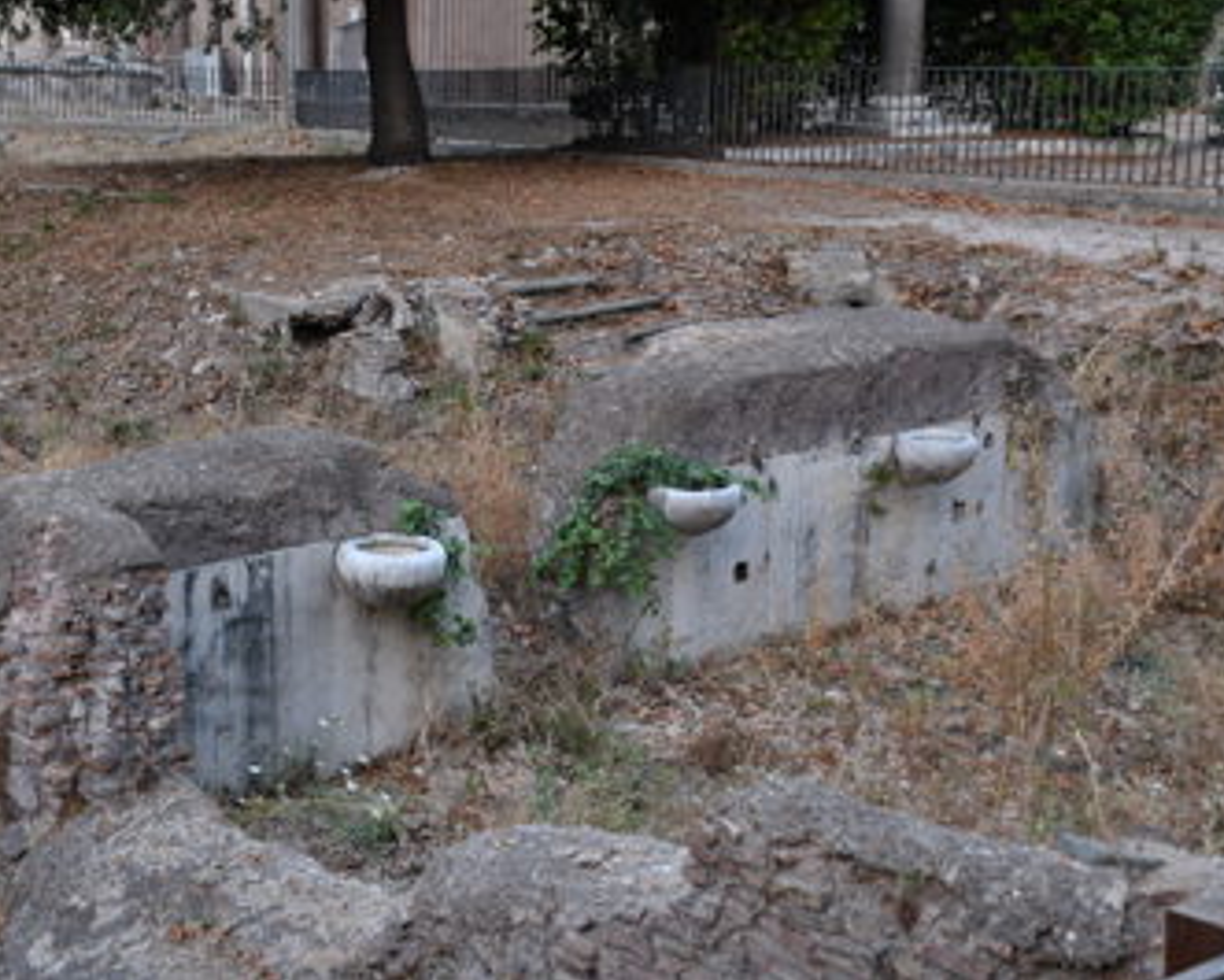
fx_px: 2138
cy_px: 490
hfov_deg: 31.9
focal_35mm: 59
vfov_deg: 25.8
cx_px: 555
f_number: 4.5
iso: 500
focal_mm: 35
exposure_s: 1/80
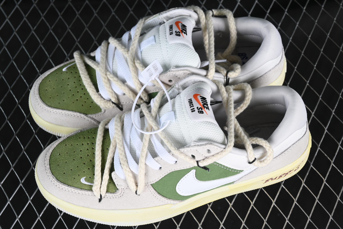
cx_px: 172
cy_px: 114
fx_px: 715
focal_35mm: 75
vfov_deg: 18.2
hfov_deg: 27.0
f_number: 7.1
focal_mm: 50
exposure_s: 1/80
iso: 160
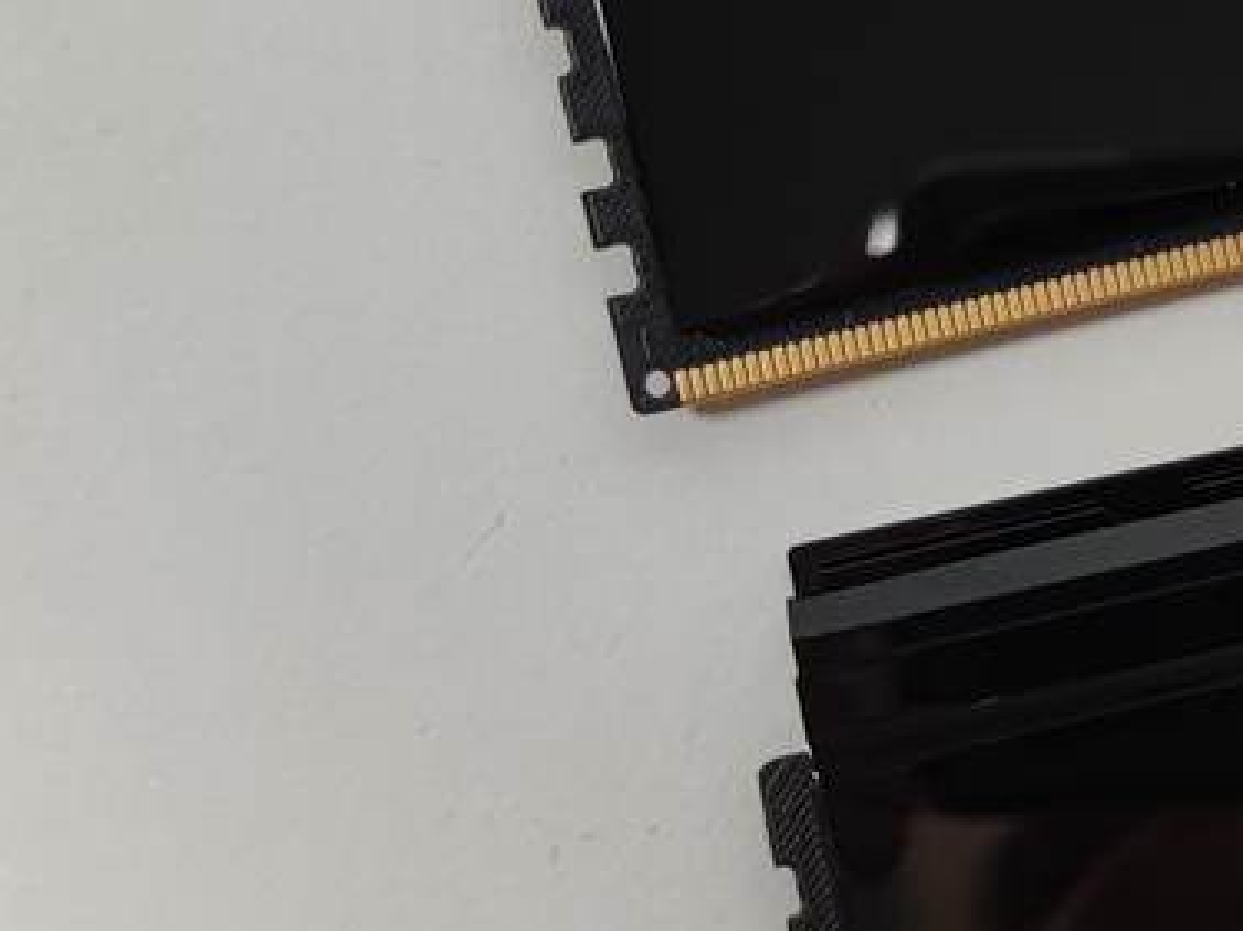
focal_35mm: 100
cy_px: 111
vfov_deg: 14.6
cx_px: 1574
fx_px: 3590
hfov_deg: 18.4
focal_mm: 6.78
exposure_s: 1/100
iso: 72
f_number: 1.85
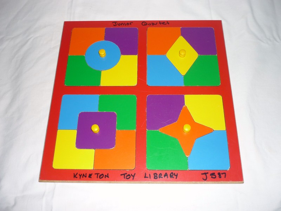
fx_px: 268
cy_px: 106
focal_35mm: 33
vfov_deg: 42.9
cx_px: 140
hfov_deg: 55.4
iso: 100
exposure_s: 1/30
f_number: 2.8
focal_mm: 5.5
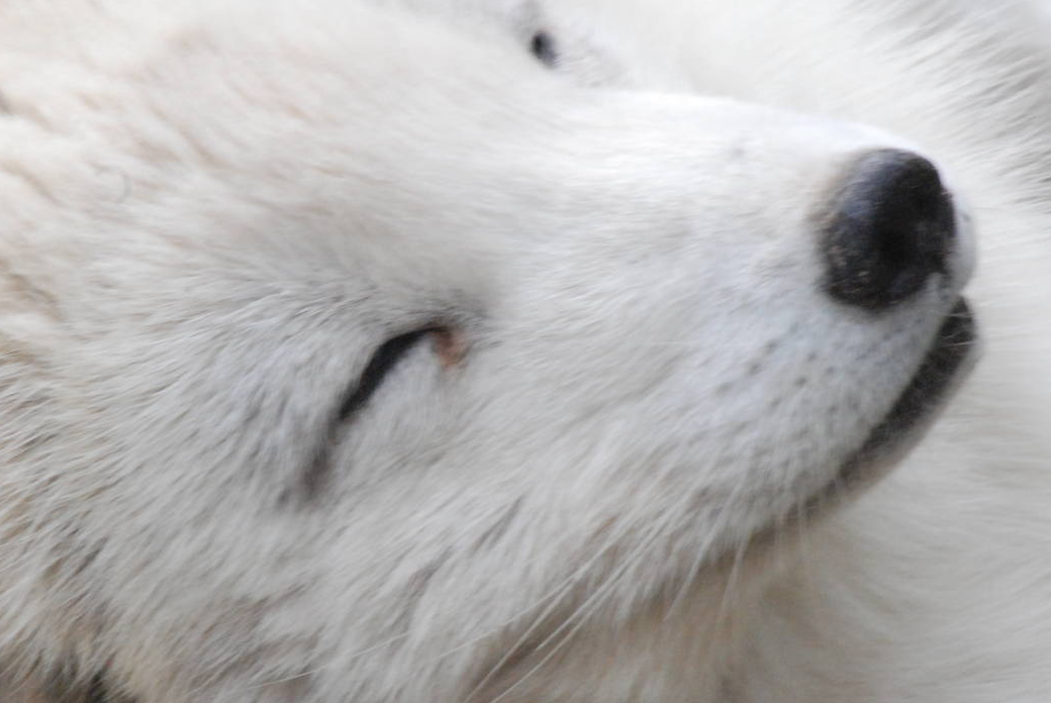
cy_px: 332
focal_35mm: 692
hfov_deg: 3.0
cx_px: 473
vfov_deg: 2.0
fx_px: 20225
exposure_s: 1/160
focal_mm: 300
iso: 1600
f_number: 29
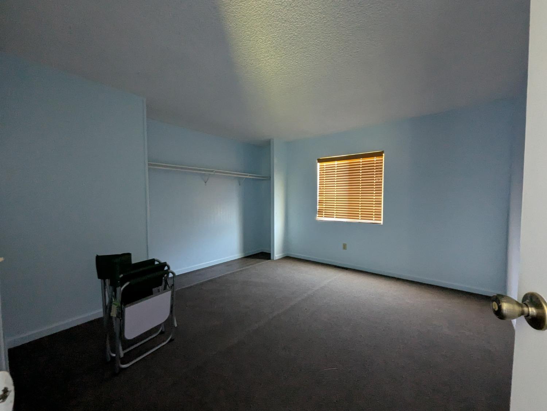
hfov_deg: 106.1
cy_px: 206
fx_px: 206
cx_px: 274
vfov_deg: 90.0
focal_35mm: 13
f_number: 2.2
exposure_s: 1/23.8
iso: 765
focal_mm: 1.95
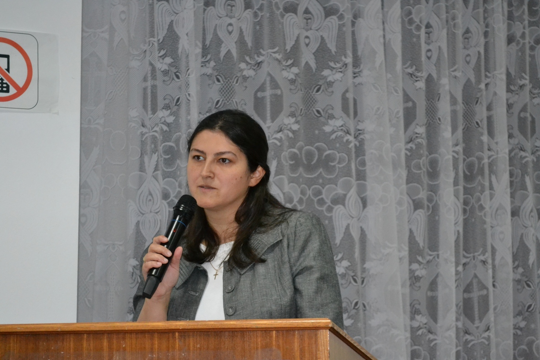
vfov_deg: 16.3
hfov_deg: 24.3
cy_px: 179
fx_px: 1252
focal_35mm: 84
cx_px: 268
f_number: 5.6
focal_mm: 55
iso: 3200
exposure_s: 1/60
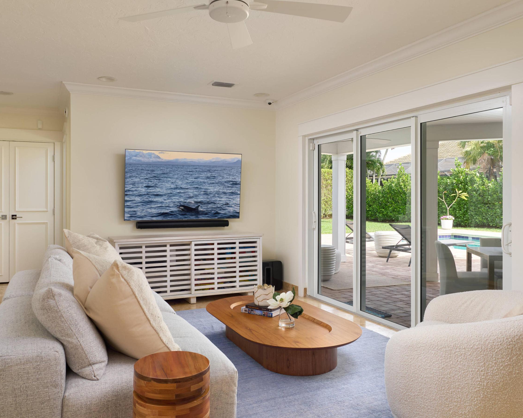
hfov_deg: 58.7
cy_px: 199
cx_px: 240
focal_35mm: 30
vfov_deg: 48.5
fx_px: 464
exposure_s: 1/250
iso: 100
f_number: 5.6
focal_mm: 12
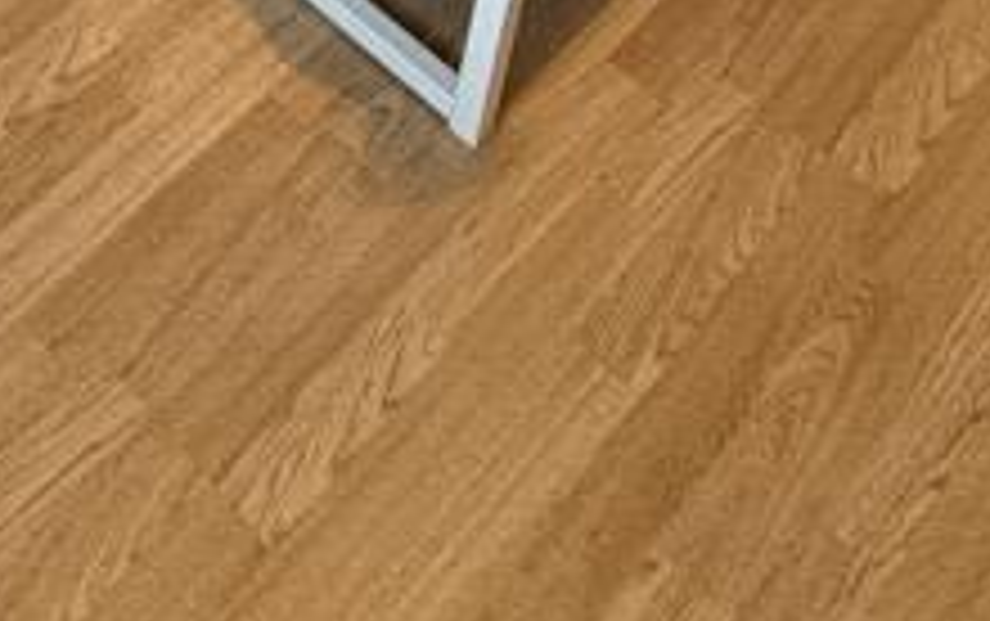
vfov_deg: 13.2
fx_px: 1864
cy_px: -945
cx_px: 9
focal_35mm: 69
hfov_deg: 28.0
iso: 500
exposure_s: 1/50
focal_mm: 2.22
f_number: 2.2
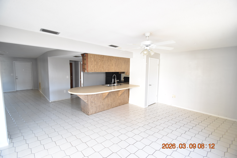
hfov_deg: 100.4
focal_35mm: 15
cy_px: 79
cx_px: 118
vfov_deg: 77.3
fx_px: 99
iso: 800
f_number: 3.5
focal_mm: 10
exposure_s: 1/30
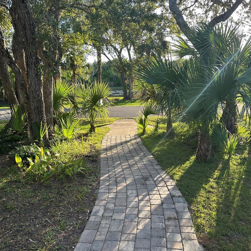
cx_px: 124
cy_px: 138
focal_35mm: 29
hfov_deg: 55.6
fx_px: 238
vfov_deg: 55.5
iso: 80
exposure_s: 1/590
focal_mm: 6.86
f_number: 1.78
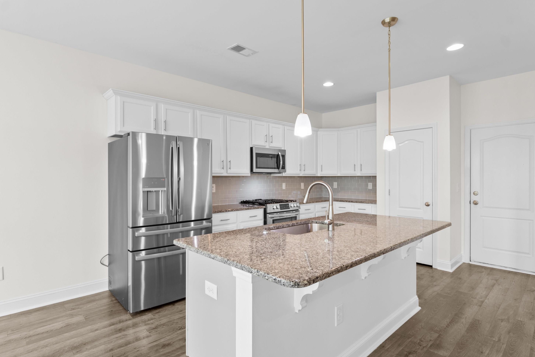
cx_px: 257
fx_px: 267
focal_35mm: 18
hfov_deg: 90.0
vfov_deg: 67.4
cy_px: 176
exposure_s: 1
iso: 100
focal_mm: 11.5
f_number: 4.8
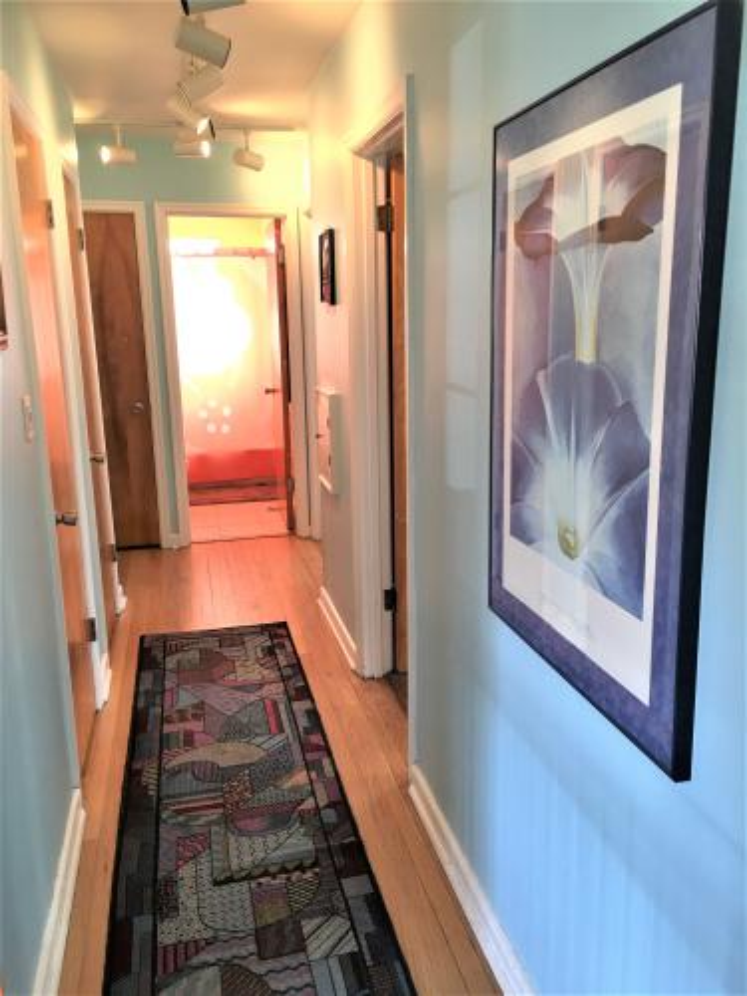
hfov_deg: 48.2
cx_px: 374
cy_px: 498
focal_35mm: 29
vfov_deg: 61.7
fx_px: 834
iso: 32
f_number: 2.2
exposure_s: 1/15
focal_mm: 4.15
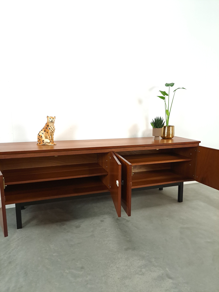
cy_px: 146
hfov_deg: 56.8
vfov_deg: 71.6
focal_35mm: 24
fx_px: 202
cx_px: 110
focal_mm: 5.23
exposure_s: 1/50
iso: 400
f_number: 1.8
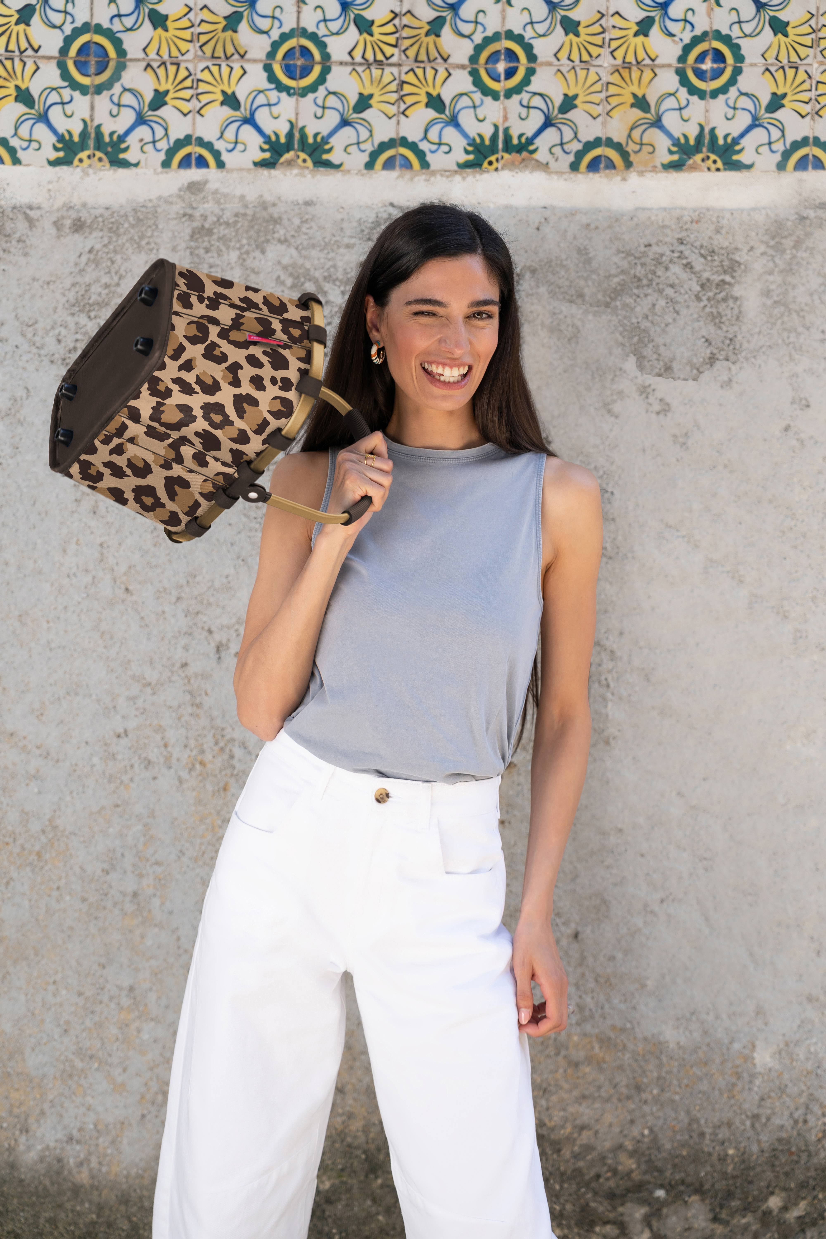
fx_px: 2306
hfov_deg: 20.3
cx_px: 413
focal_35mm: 67
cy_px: 620
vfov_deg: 30.1
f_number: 2.8
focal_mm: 67
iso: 200
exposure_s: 1/400
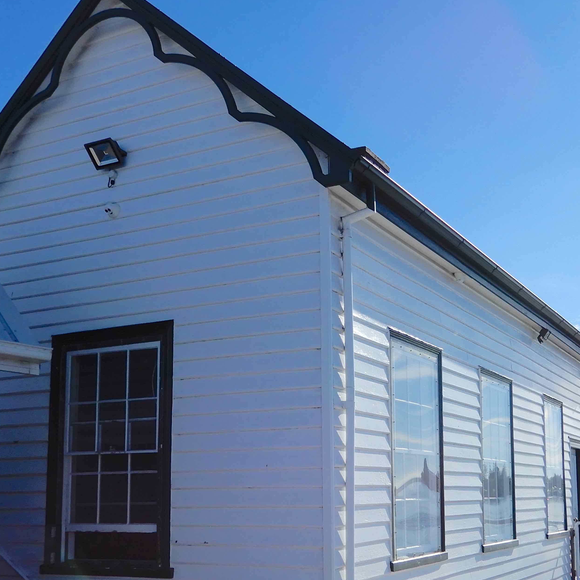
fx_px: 834
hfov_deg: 38.2
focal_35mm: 44
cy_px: 391
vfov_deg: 37.9
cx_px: 342
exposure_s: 1/1600
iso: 80
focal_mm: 4.3
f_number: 3.4
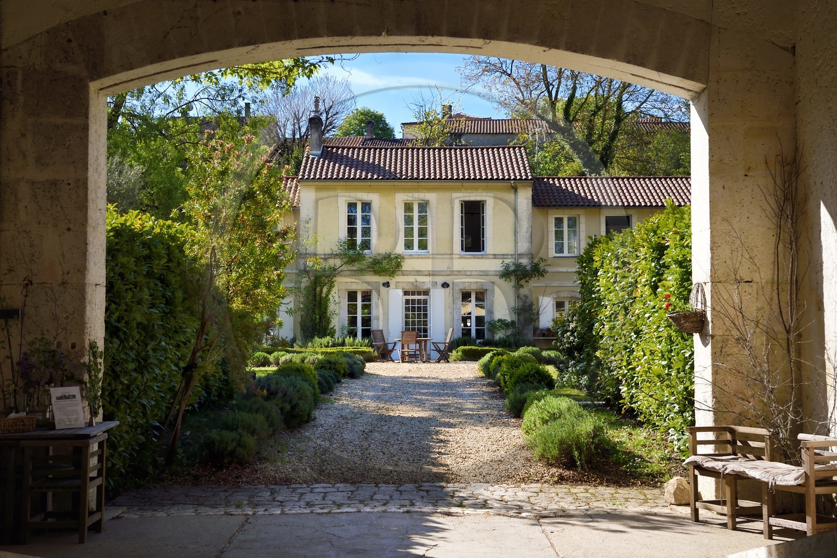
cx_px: 418
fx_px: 1163
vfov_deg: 27.0
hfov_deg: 39.6
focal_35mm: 50
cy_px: 279
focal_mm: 50
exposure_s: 1/400
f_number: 9
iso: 200
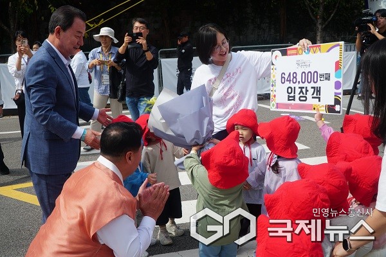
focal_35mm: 38
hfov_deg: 51.3
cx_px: 193
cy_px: 128
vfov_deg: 35.5
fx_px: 402
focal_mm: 25
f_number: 11
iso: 100
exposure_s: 1/125
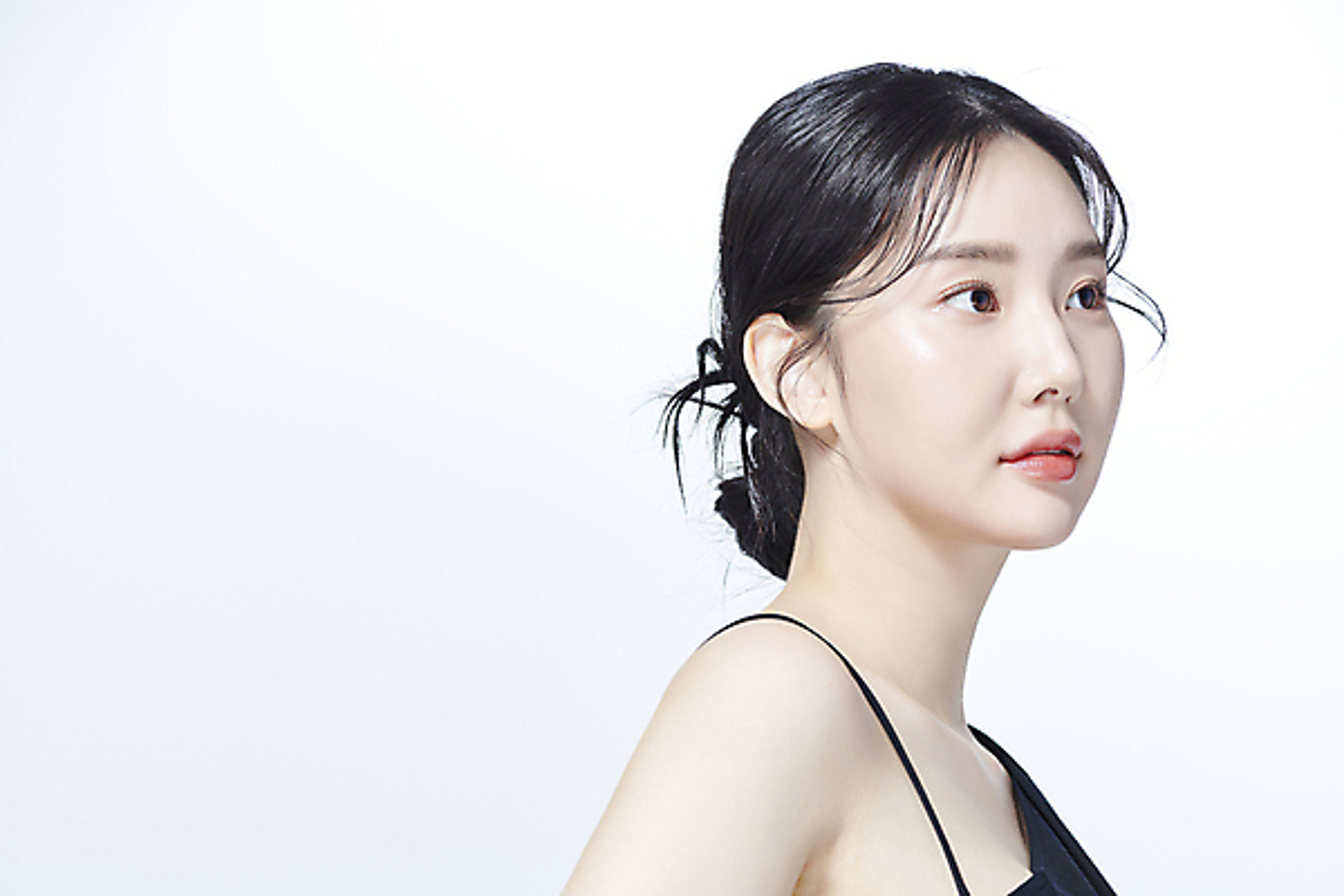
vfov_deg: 13.0
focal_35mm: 105
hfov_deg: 19.5
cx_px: 672
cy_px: 448
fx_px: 3920
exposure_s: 1/125
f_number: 13
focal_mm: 105
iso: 64
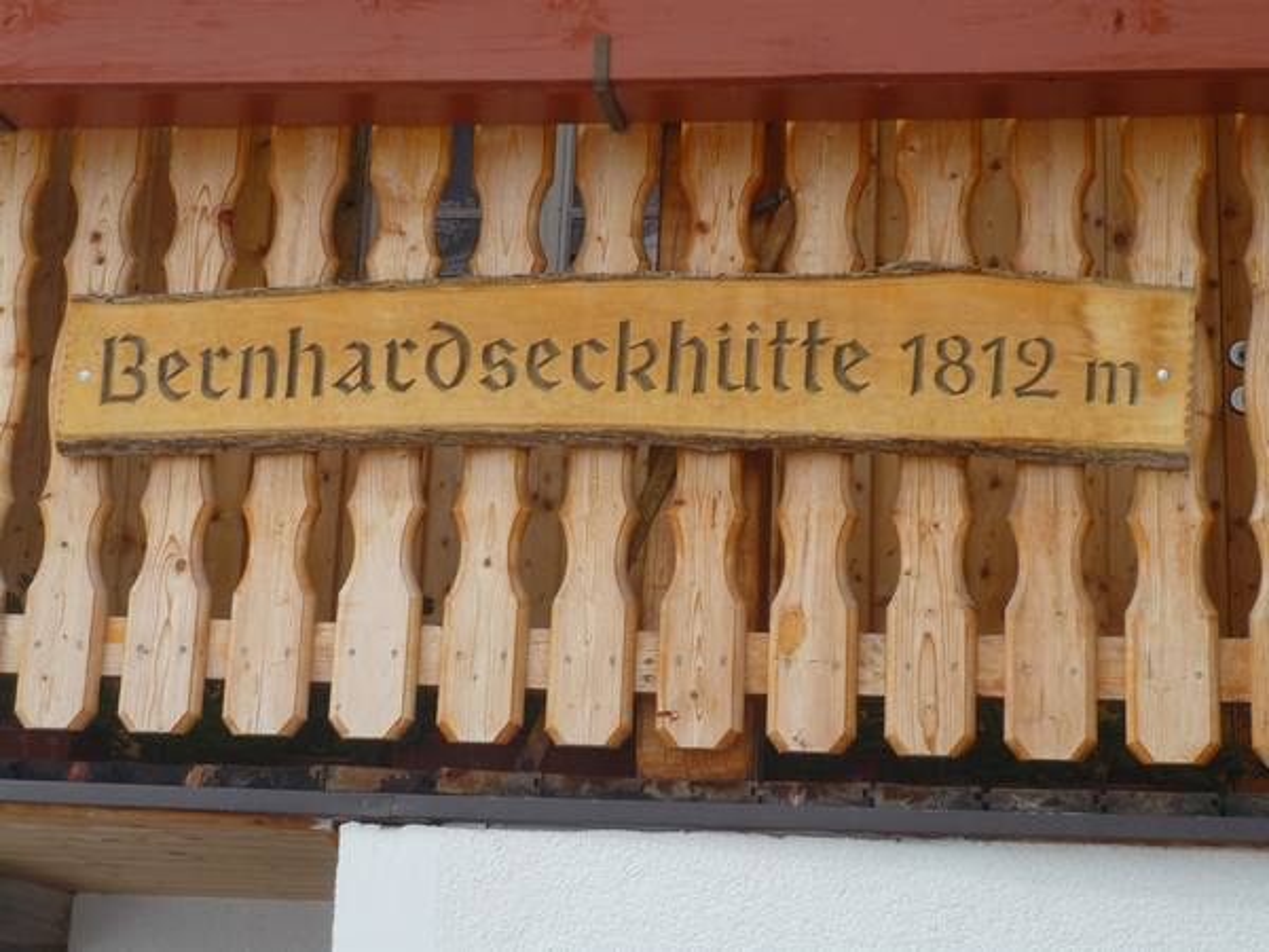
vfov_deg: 23.7
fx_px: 2273
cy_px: 476
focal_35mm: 62
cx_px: 634
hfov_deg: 31.2
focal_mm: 10.2
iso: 100
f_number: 10
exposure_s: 1/160
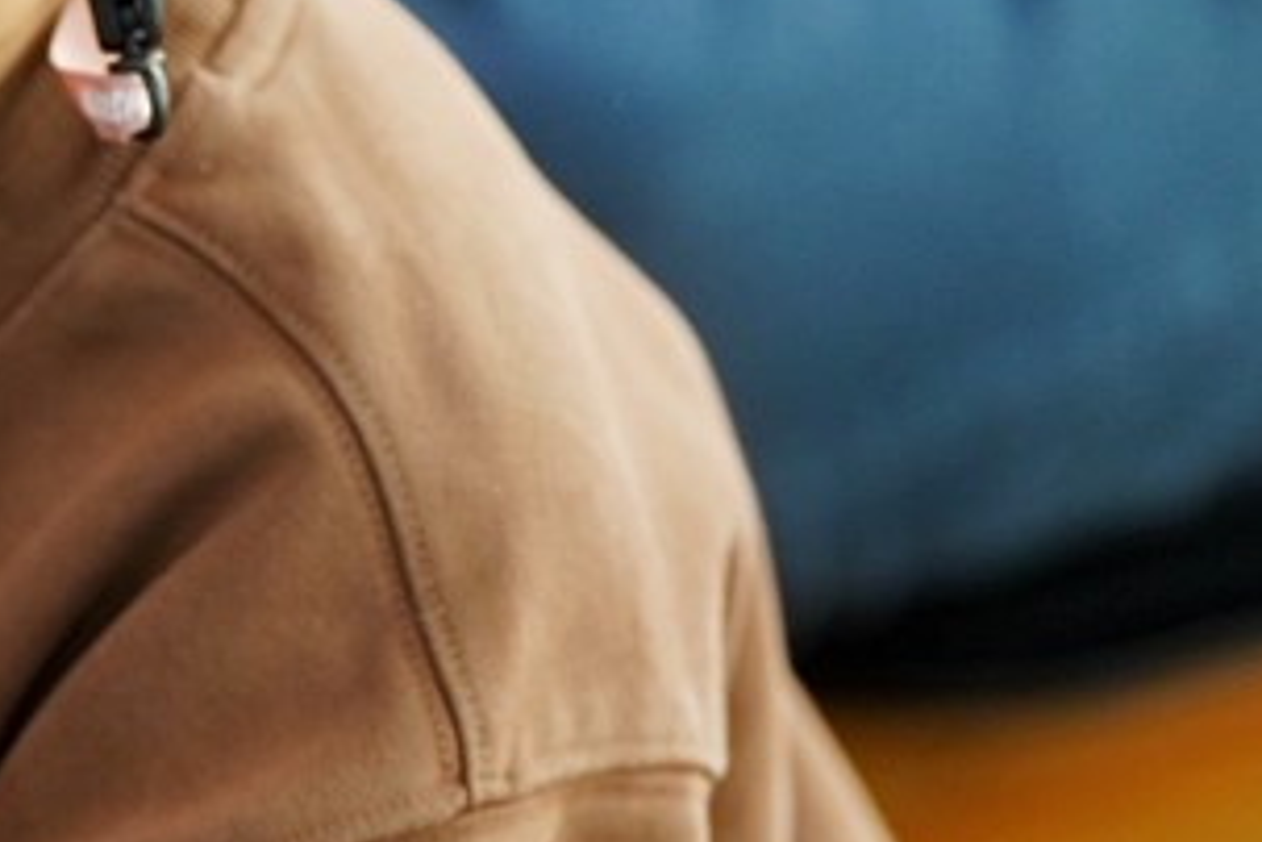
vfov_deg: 3.7
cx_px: -491
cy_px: 8
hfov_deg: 5.5
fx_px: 13005
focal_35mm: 371
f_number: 3.2
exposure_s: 1/160
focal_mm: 125
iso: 1600
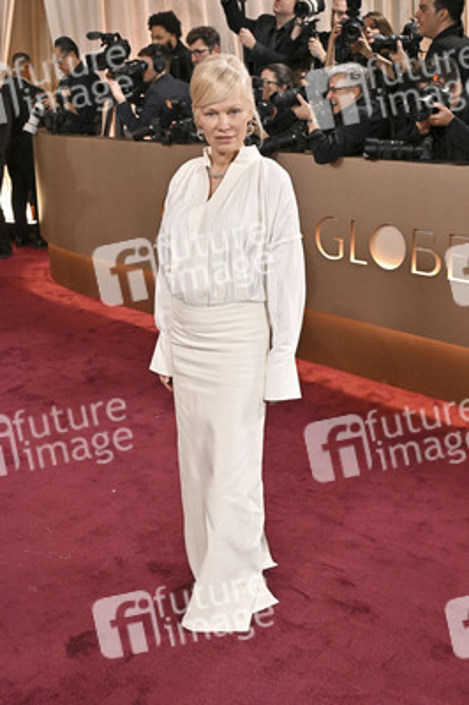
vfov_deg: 49.6
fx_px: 763
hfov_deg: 34.2
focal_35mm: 39
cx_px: 234
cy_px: 352
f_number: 5.6
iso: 2500
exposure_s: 1/320
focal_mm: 39
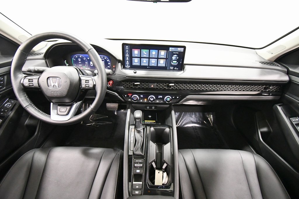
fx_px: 125
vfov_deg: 77.3
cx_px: 150
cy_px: 100
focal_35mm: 15
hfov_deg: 100.4
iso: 6400
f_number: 4.5
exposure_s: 1/60
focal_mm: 10
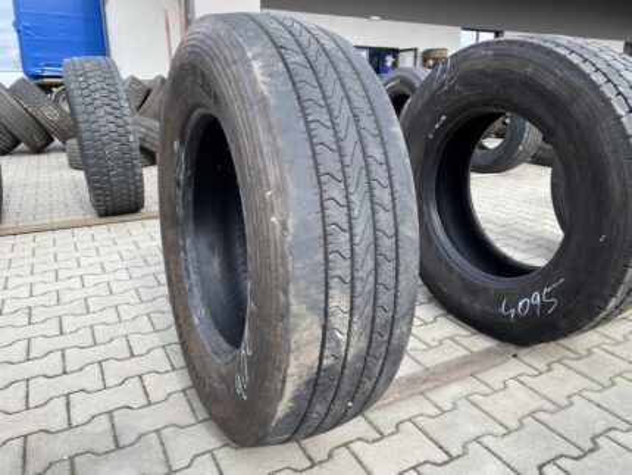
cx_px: 316
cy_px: 238
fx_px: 475
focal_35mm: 26
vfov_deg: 53.1
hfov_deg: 67.3
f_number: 1.8
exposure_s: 1/594
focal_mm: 4.25
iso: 32
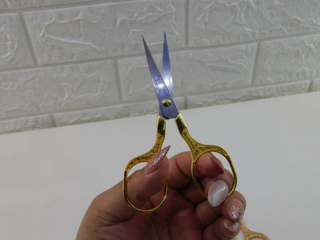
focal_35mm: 40
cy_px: 120
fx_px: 370
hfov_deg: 46.8
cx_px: 160
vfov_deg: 36.0
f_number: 3.6
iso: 125
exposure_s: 1/200
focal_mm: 7.1
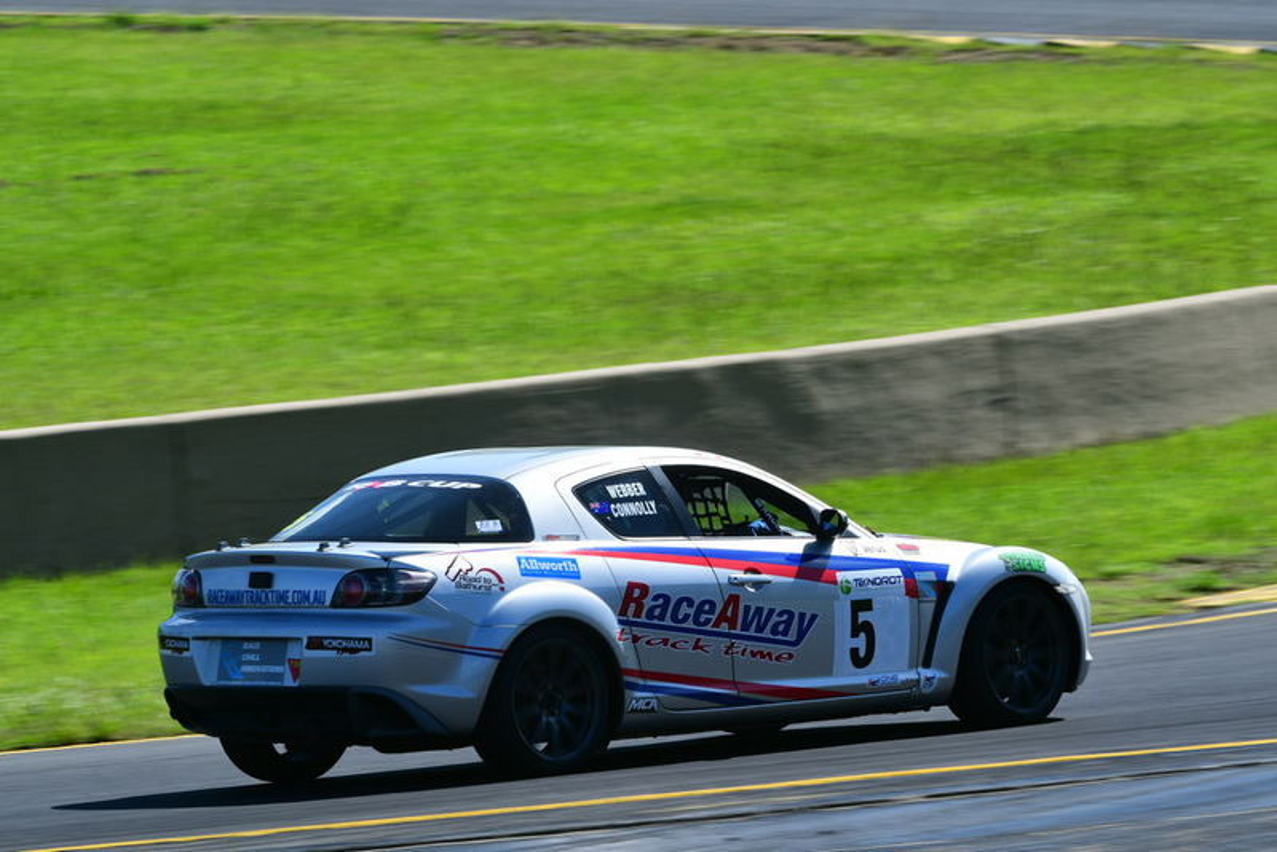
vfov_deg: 4.2
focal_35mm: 330
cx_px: 638
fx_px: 11709
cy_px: 426
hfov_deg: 6.2
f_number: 11
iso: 200
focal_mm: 220
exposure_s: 1/250
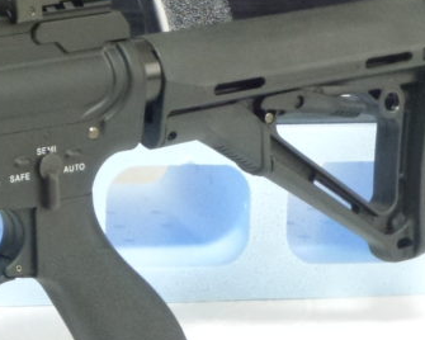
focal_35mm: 170
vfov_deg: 9.0
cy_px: 11
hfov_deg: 11.0
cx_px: -180
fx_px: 2138
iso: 400
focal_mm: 10.1
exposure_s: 1/4
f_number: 4.4
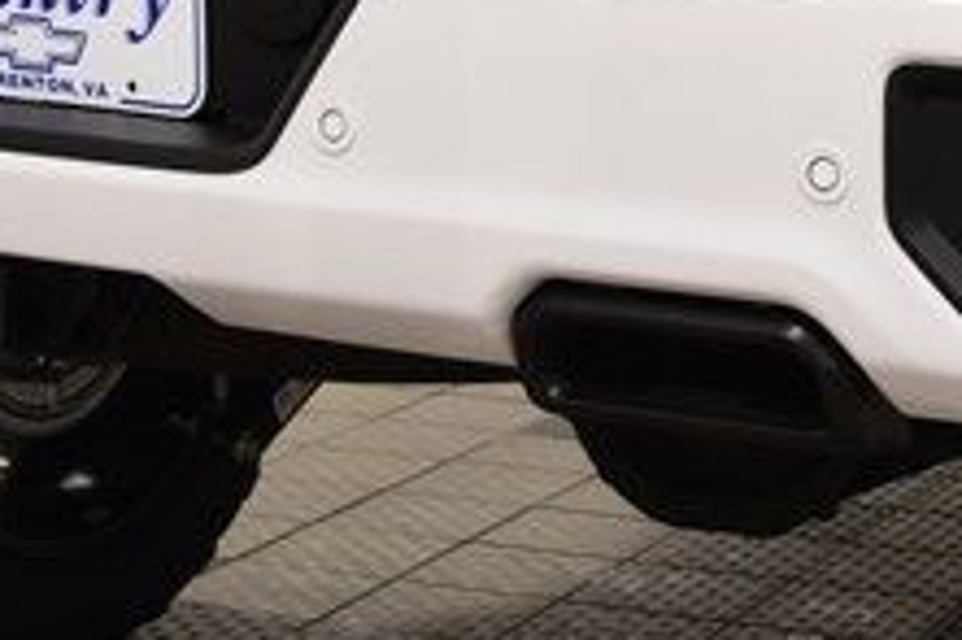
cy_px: -141
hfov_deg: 14.8
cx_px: 405
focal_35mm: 139
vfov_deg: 9.7
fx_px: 3712
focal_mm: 32
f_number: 8
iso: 1100
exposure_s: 1/60
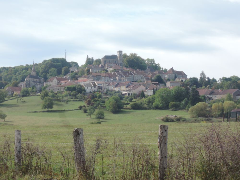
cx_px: 120
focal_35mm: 120
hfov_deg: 16.4
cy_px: 90
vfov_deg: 12.3
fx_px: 832
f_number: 7.1
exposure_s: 1/100
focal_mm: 25.5
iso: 400
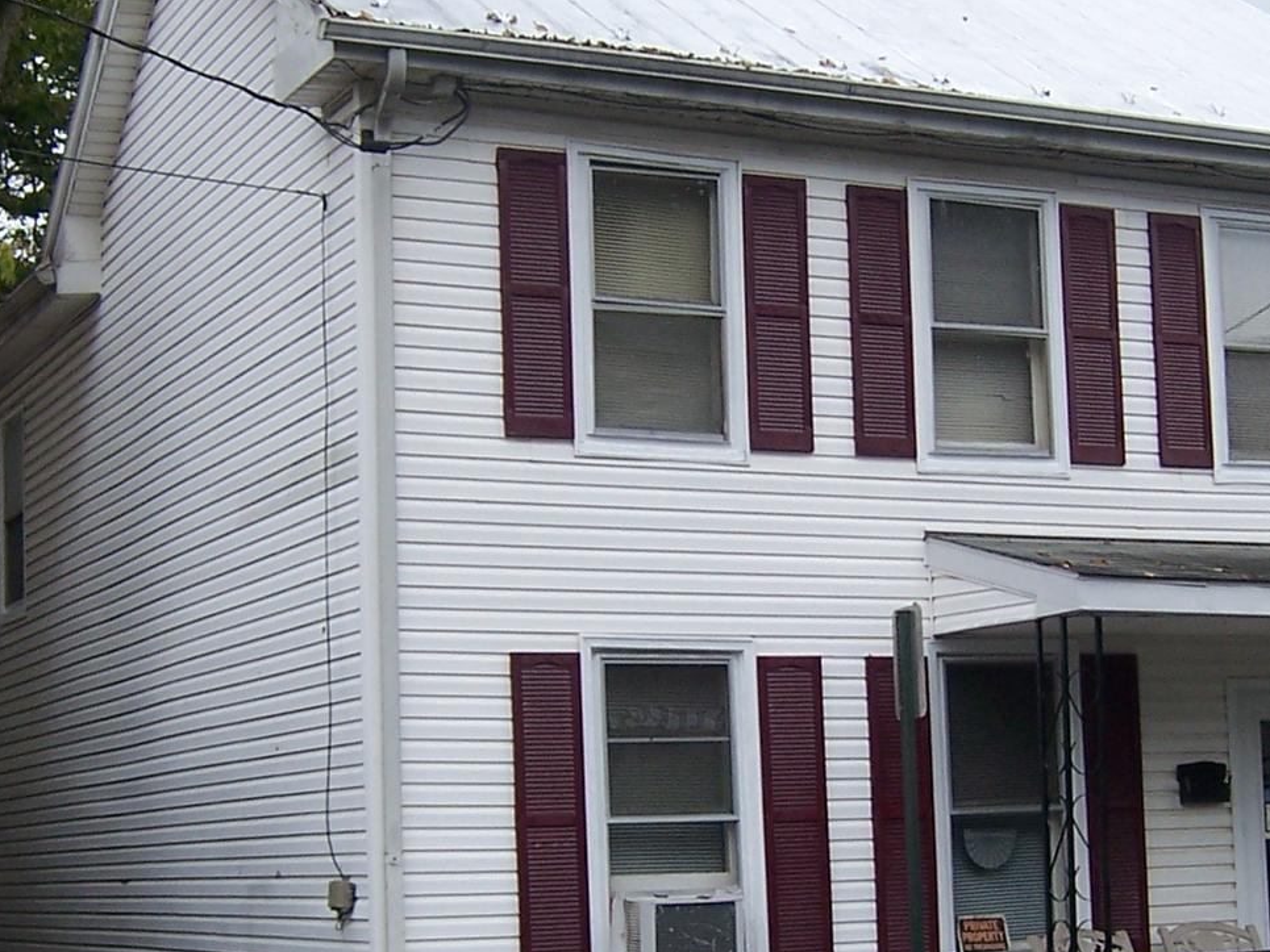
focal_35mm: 70
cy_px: 650
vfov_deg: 20.9
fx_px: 2568
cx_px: 774
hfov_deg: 27.7
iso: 80
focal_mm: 5.5
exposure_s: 1/350
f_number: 3.4
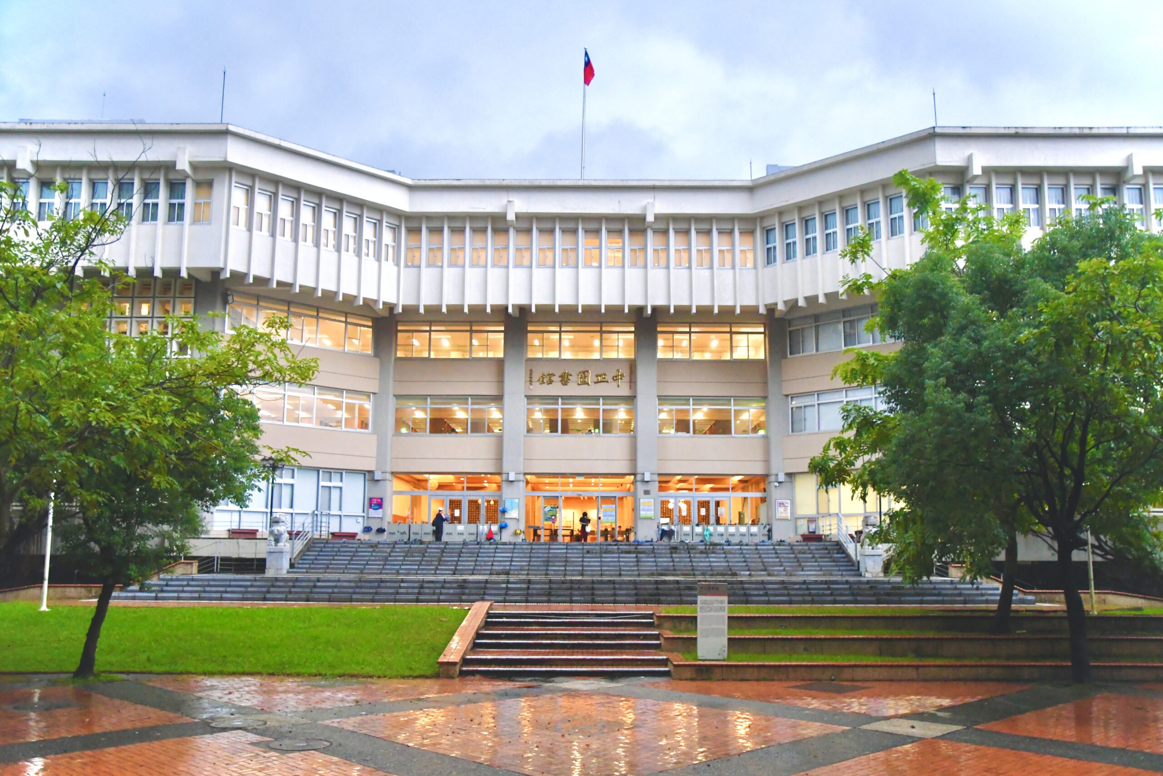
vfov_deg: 40.0
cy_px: 388
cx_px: 582
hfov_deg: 57.2
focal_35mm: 33
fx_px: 1066
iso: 3200
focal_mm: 22
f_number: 2.8
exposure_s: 1/500
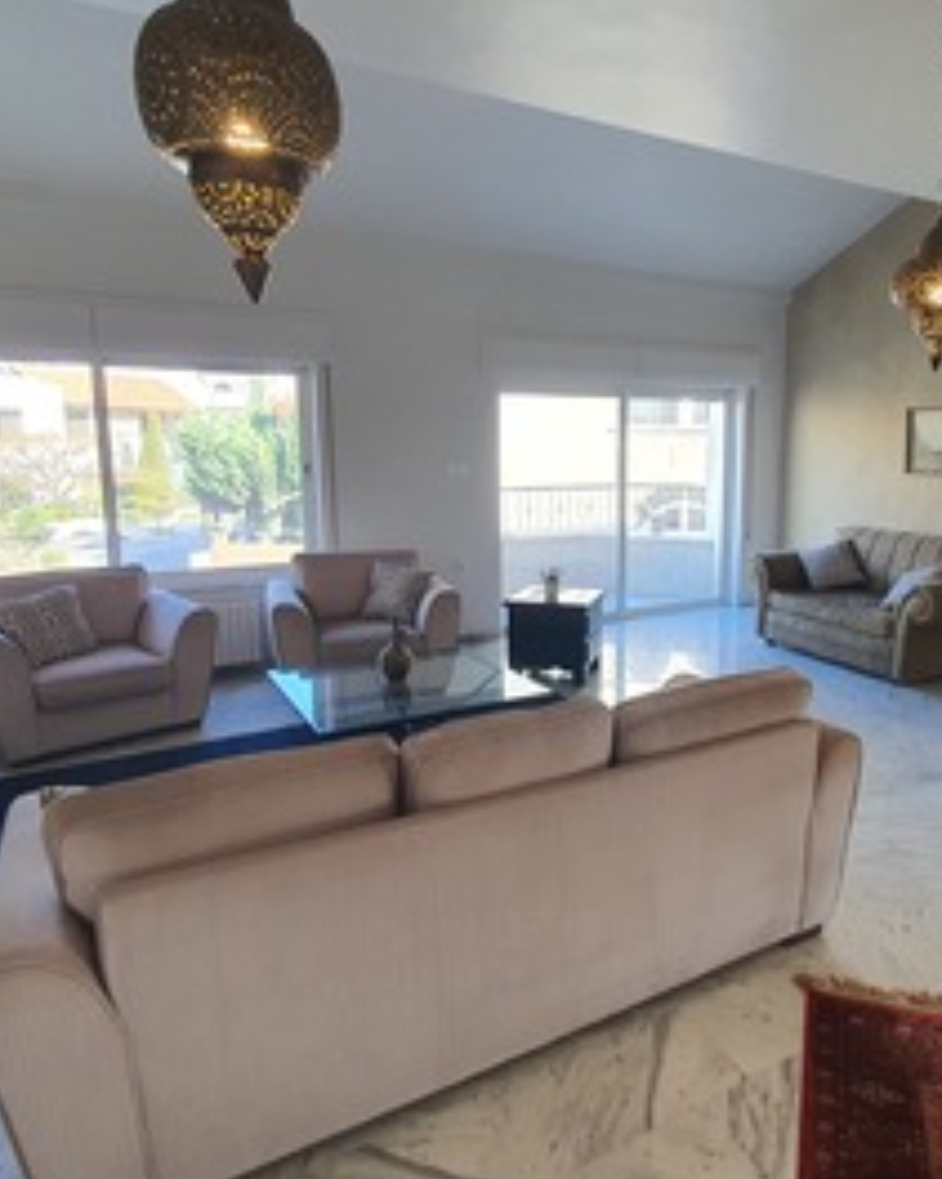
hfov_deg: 62.2
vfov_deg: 74.9
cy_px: 538
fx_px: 767
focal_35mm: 22
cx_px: 592
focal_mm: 1.8
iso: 50
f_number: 2.2
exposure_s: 1/100
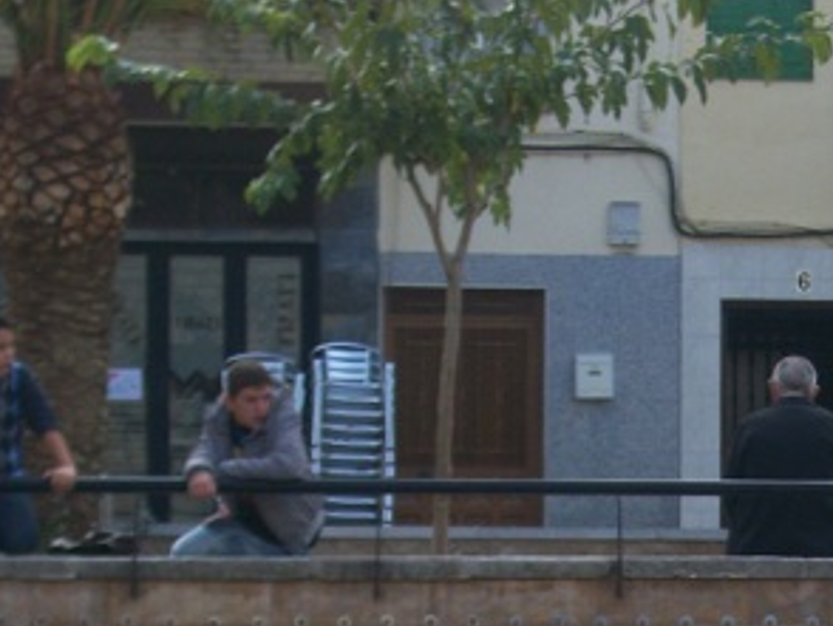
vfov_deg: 7.9
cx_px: 856
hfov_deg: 10.6
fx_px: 4455
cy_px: 804
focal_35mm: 185
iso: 80
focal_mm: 12.1
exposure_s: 1/200
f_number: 4.5
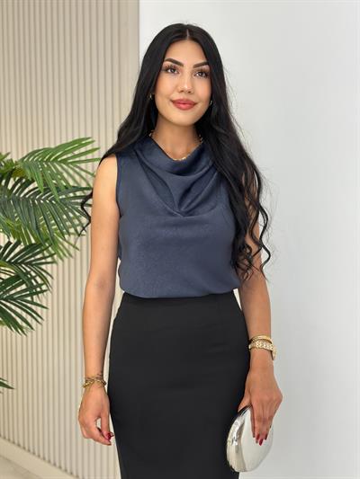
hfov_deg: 30.3
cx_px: 180
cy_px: 240
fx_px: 665
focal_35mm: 48
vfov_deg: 39.6
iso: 64
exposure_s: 1/141
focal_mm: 6.86
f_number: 1.78
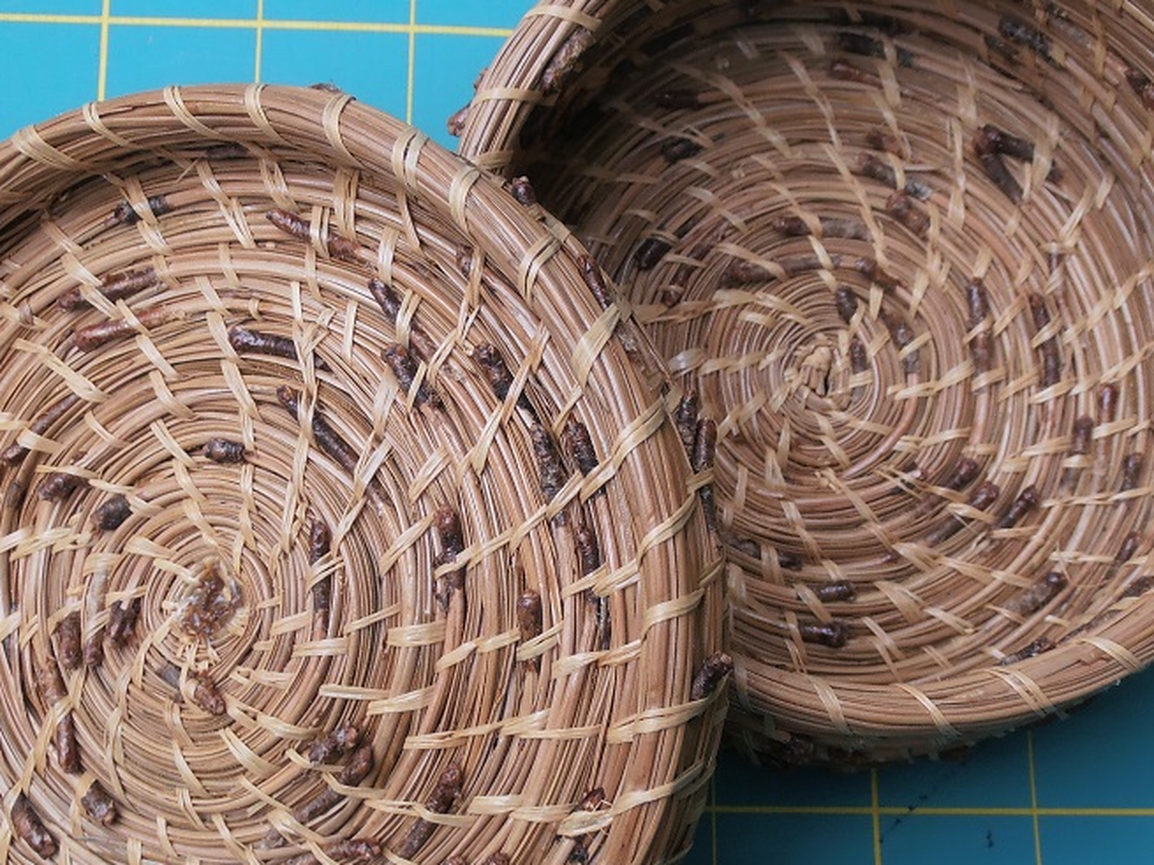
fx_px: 1800
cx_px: 597
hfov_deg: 35.5
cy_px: 506
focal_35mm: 54
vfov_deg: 27.0
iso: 80
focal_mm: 5.93
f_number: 3.6
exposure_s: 1/60
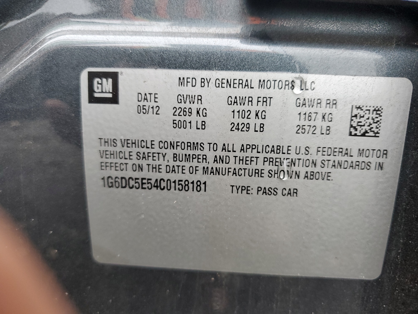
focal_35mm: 26
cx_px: 209
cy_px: 157
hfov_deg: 67.3
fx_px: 314
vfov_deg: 53.1
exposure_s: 1/120
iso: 75
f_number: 1.5
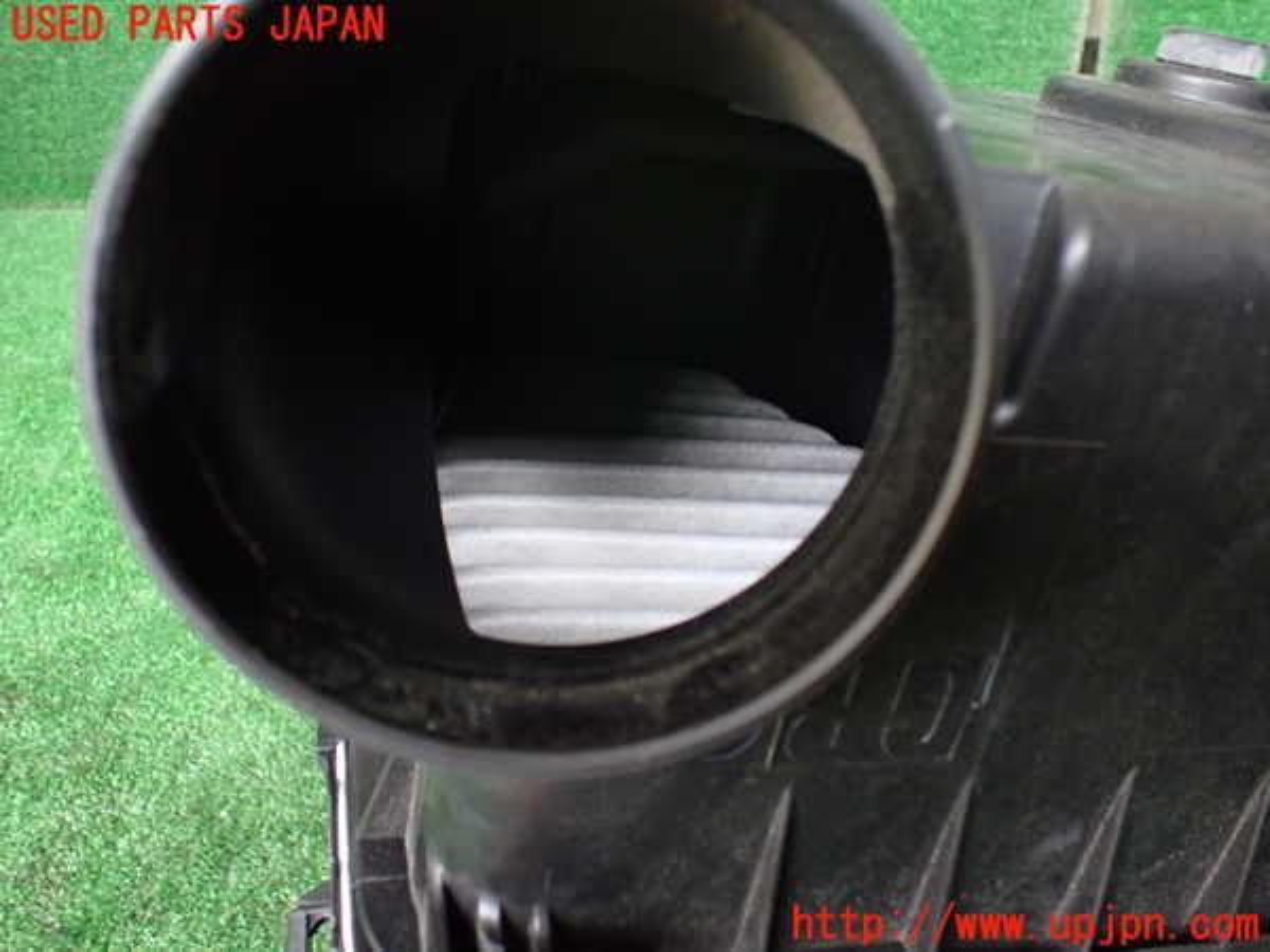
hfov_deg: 60.0
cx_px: 635
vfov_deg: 46.8
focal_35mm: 30
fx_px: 1101
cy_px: 476
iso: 640
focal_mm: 5.4
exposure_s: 1/125
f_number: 2.3
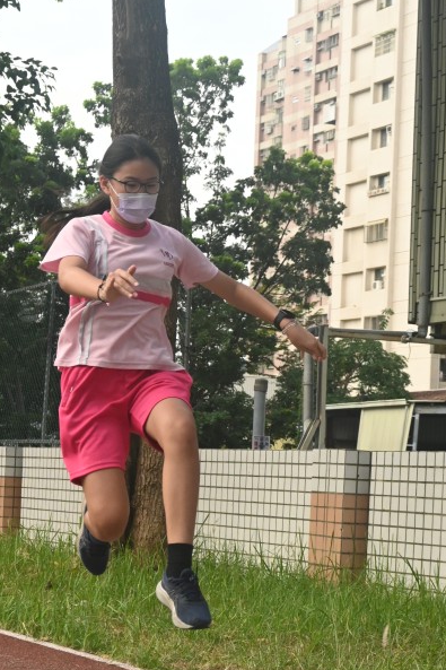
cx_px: 198
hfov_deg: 14.3
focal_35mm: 96
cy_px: 464
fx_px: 1782
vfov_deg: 21.2
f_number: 5.3
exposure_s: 1/2500
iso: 1400
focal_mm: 37
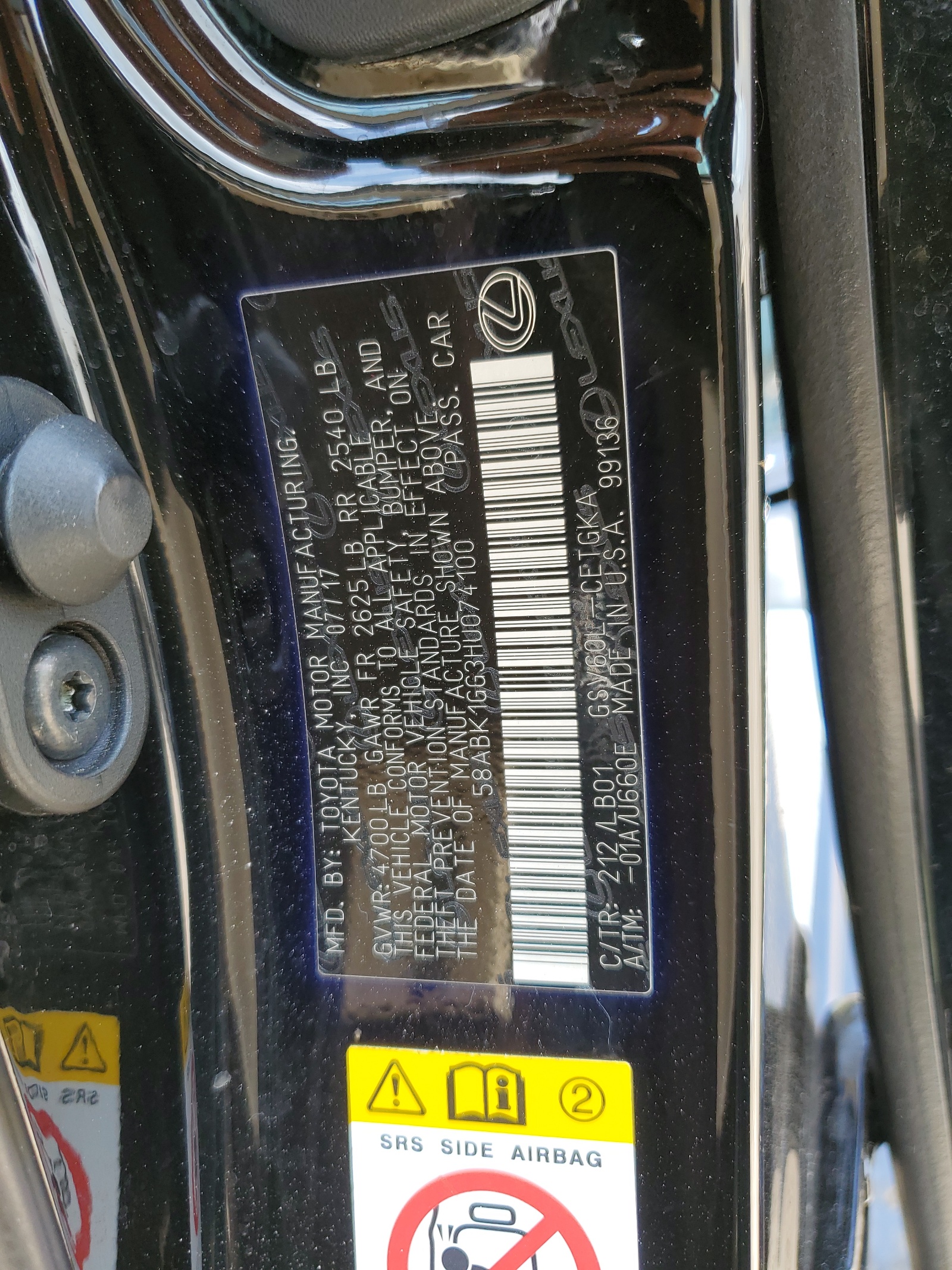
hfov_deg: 53.1
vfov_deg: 67.3
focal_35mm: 26
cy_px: 635
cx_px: 476
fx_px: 953
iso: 50
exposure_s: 1/164
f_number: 1.5
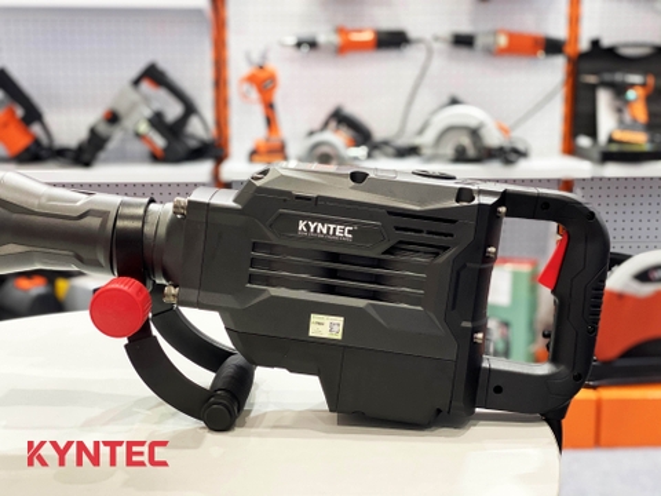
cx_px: 330
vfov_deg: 28.0
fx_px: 993
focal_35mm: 52
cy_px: 248
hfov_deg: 36.8
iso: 125
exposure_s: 1/33
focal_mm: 6
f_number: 2
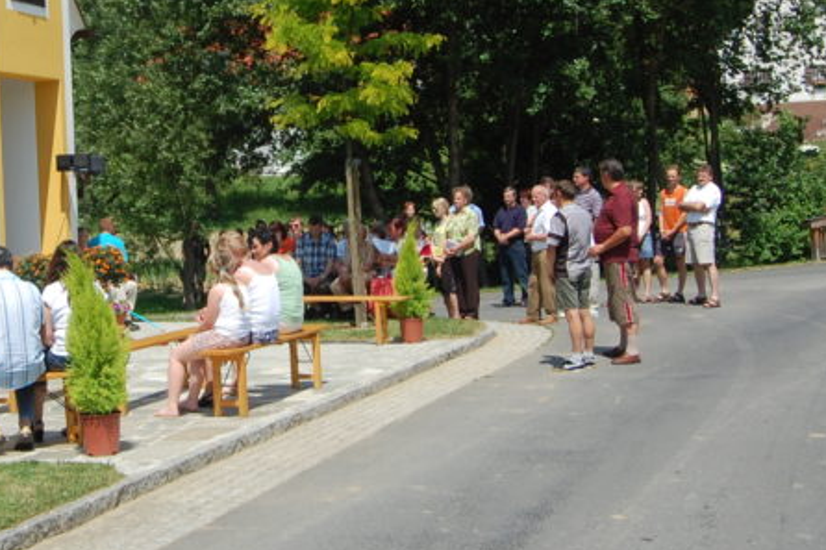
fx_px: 1422
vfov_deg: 21.7
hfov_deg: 31.8
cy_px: 138
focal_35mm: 62
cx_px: 213
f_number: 9
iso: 200
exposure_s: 1/320
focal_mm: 18
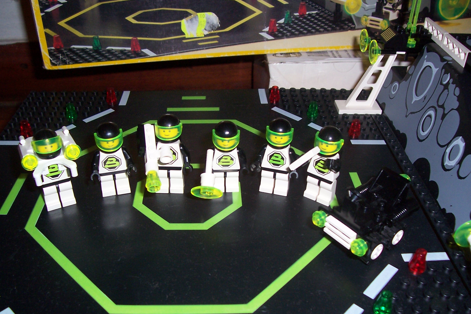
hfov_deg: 53.1
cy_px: 169
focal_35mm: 36
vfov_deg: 36.9
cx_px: 233
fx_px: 471
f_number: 2.7
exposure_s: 1/60
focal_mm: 5.6
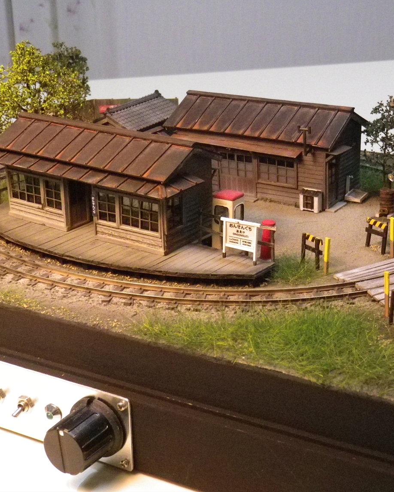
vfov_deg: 29.6
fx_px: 933
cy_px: 246
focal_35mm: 64
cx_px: 220
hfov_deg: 23.8
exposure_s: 1/50
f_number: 4.2
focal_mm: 8.7
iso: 800
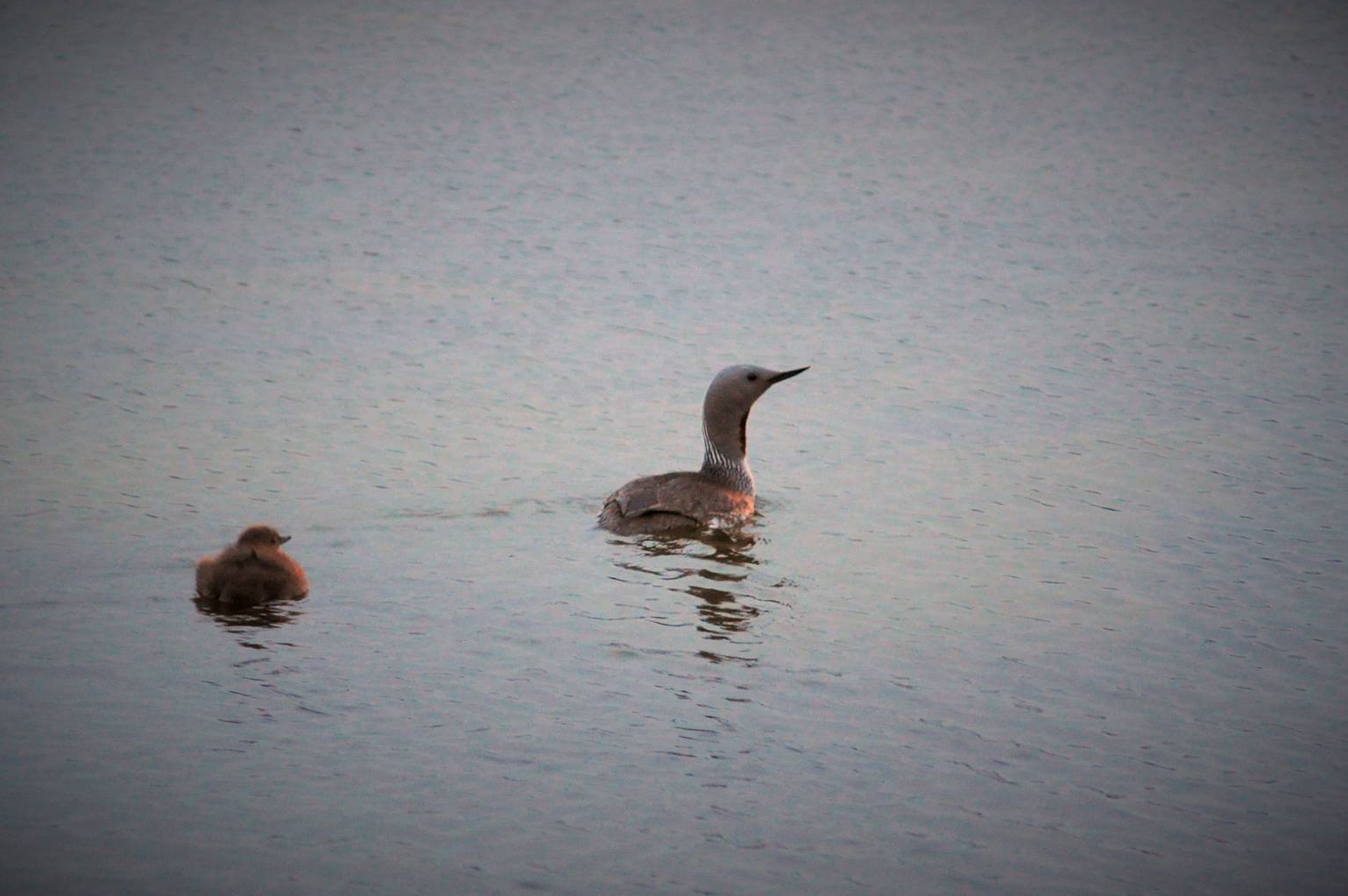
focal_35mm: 211
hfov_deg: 9.8
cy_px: 444
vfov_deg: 6.5
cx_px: 674
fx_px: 7875
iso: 1600
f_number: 4.2
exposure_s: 1/60
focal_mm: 135
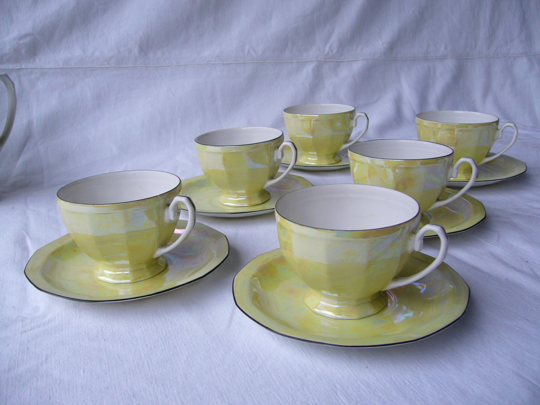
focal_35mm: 35
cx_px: 270
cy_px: 202
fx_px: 546
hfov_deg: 52.6
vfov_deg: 40.7
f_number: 2.8
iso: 80
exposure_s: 1/8
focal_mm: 5.8
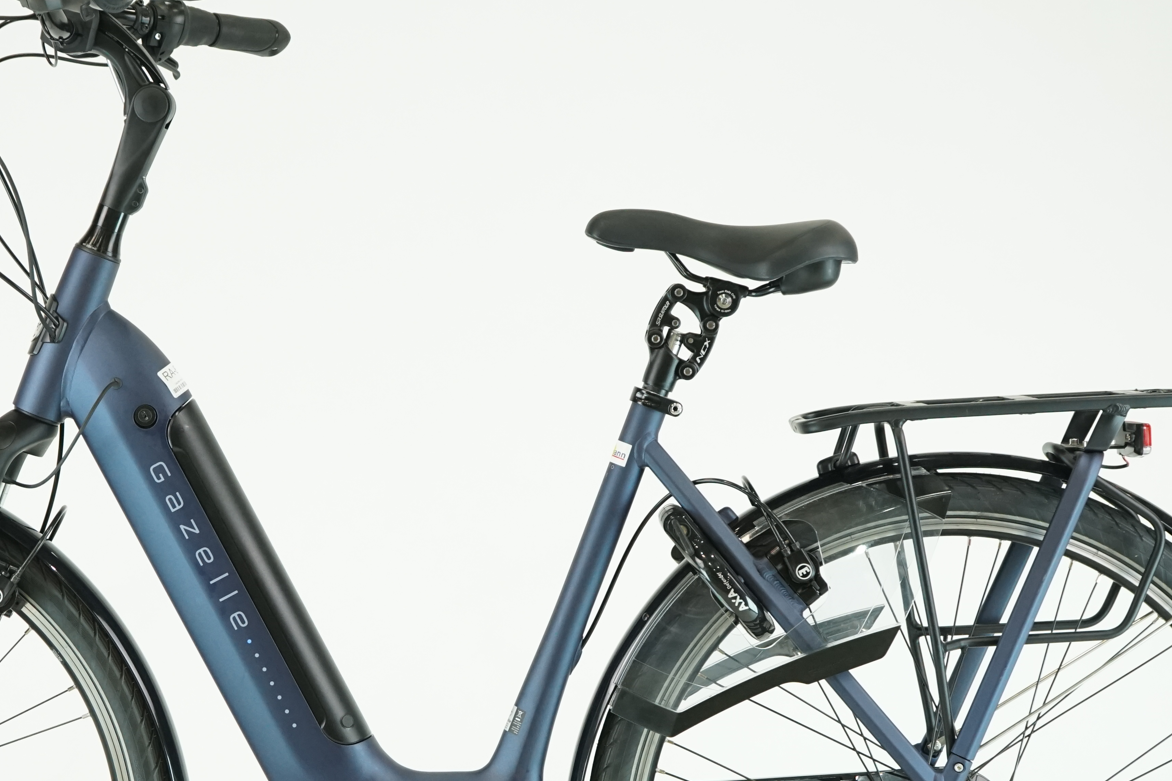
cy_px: 577
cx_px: 414
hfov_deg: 22.3
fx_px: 2962
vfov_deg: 15.0
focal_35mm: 91
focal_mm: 52
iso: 1600
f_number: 5.6
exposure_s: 1/200
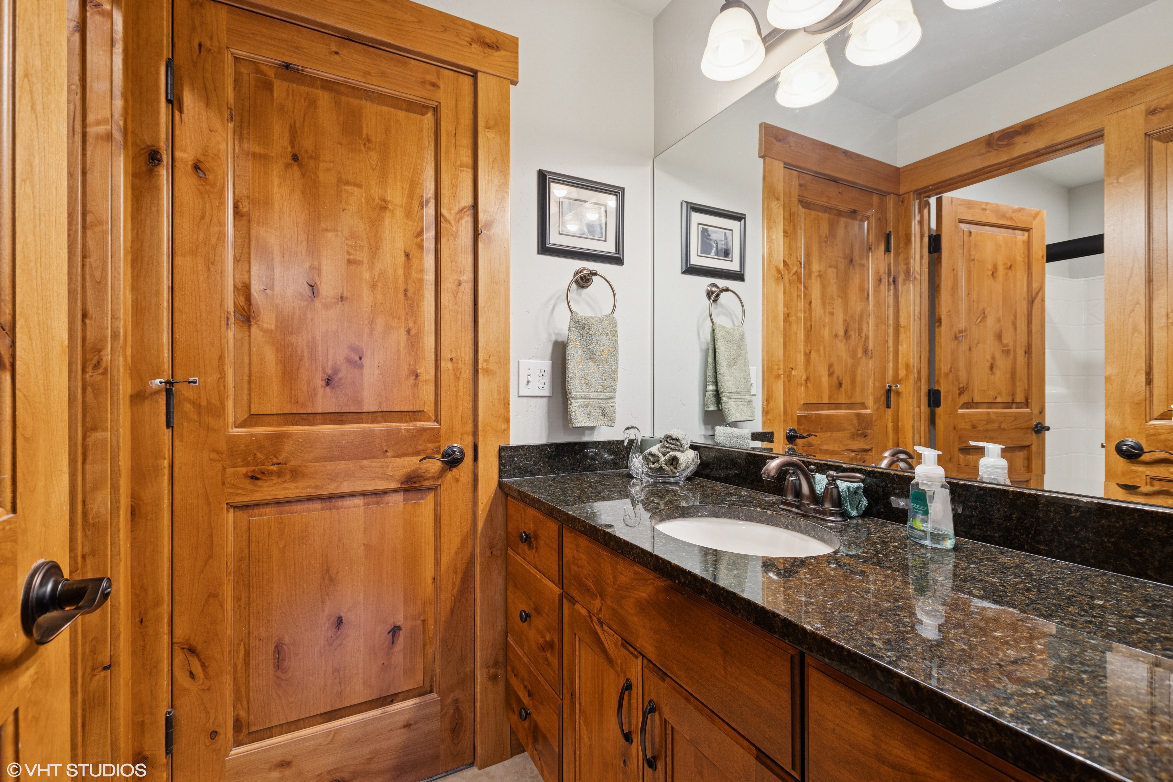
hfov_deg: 100.4
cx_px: 586
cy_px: 391
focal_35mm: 15
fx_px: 489
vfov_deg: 77.3
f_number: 6.3
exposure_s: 1/4
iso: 100
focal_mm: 10
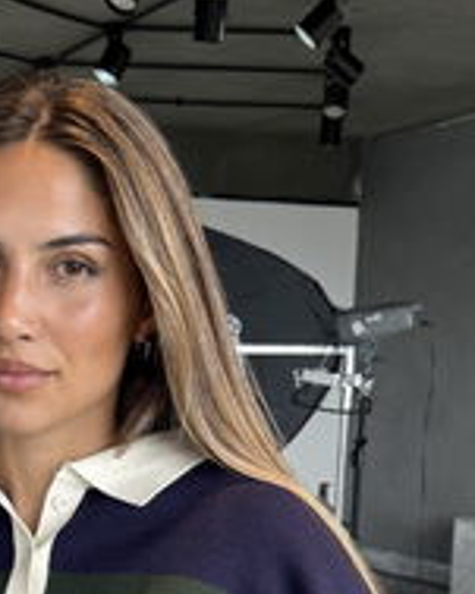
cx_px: 101
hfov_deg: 22.8
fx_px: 1161
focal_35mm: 66
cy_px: 652
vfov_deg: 26.5
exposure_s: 1/347
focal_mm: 6.76
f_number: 1.78
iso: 80
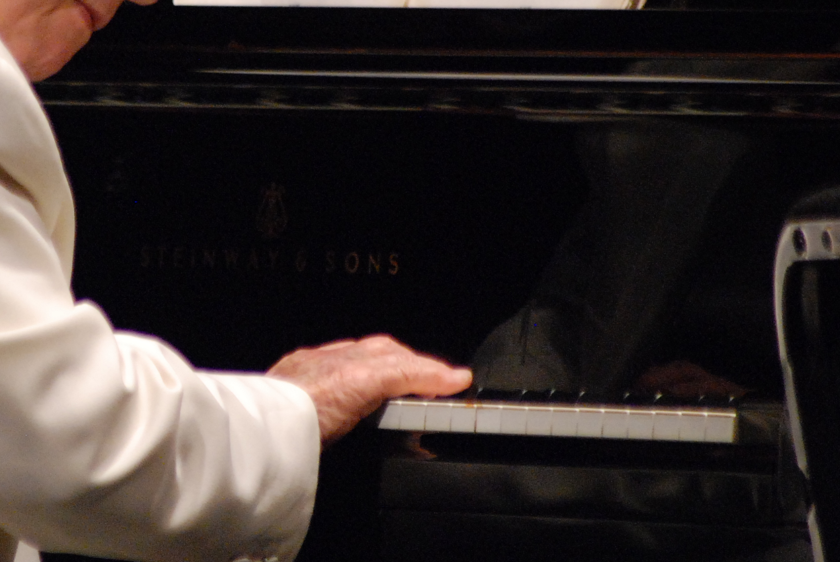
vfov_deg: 1.5
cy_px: -17
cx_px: 194
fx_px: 21307
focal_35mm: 912
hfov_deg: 2.3
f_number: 5.6
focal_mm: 270
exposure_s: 1/100
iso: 1250
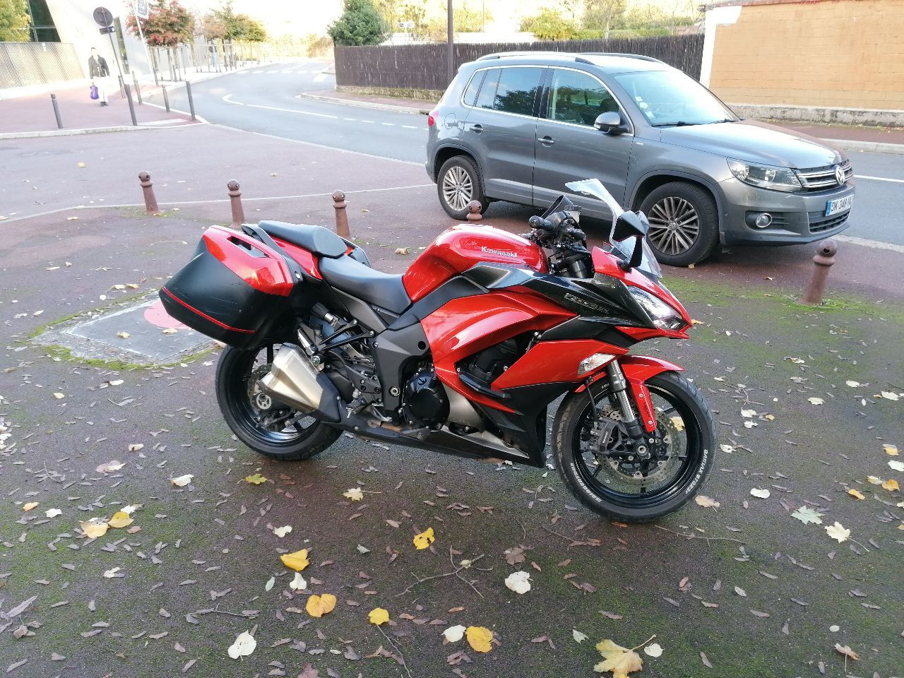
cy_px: 339
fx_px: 705
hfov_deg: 65.3
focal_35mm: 27
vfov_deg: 51.4
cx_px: 452
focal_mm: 4.75
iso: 64
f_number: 1.8
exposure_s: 1/50
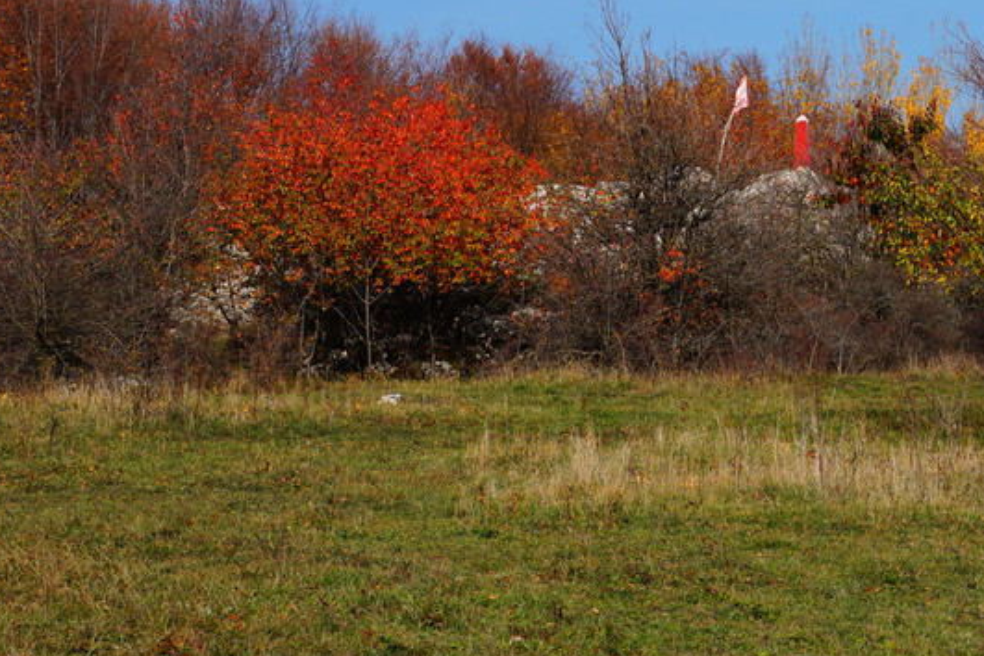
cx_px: 1001
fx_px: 2596
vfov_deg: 14.3
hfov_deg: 20.7
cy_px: 145
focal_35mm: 95
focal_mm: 28
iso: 100
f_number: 8
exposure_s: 1/400
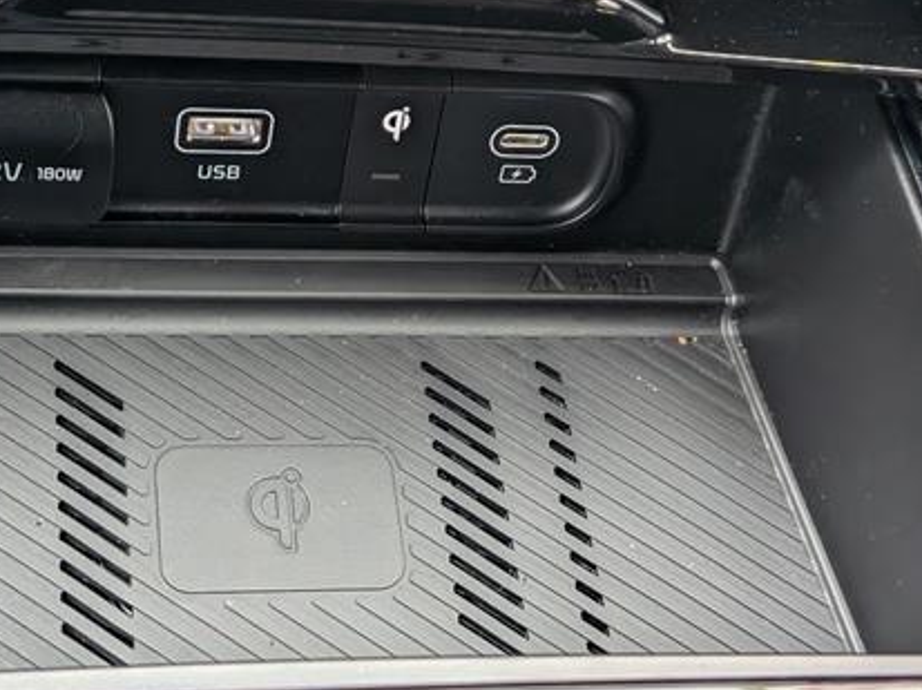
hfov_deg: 25.6
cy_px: 165
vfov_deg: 19.2
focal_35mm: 76
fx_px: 2023
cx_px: 339
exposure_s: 1/114
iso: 377
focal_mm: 6.9
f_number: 1.68
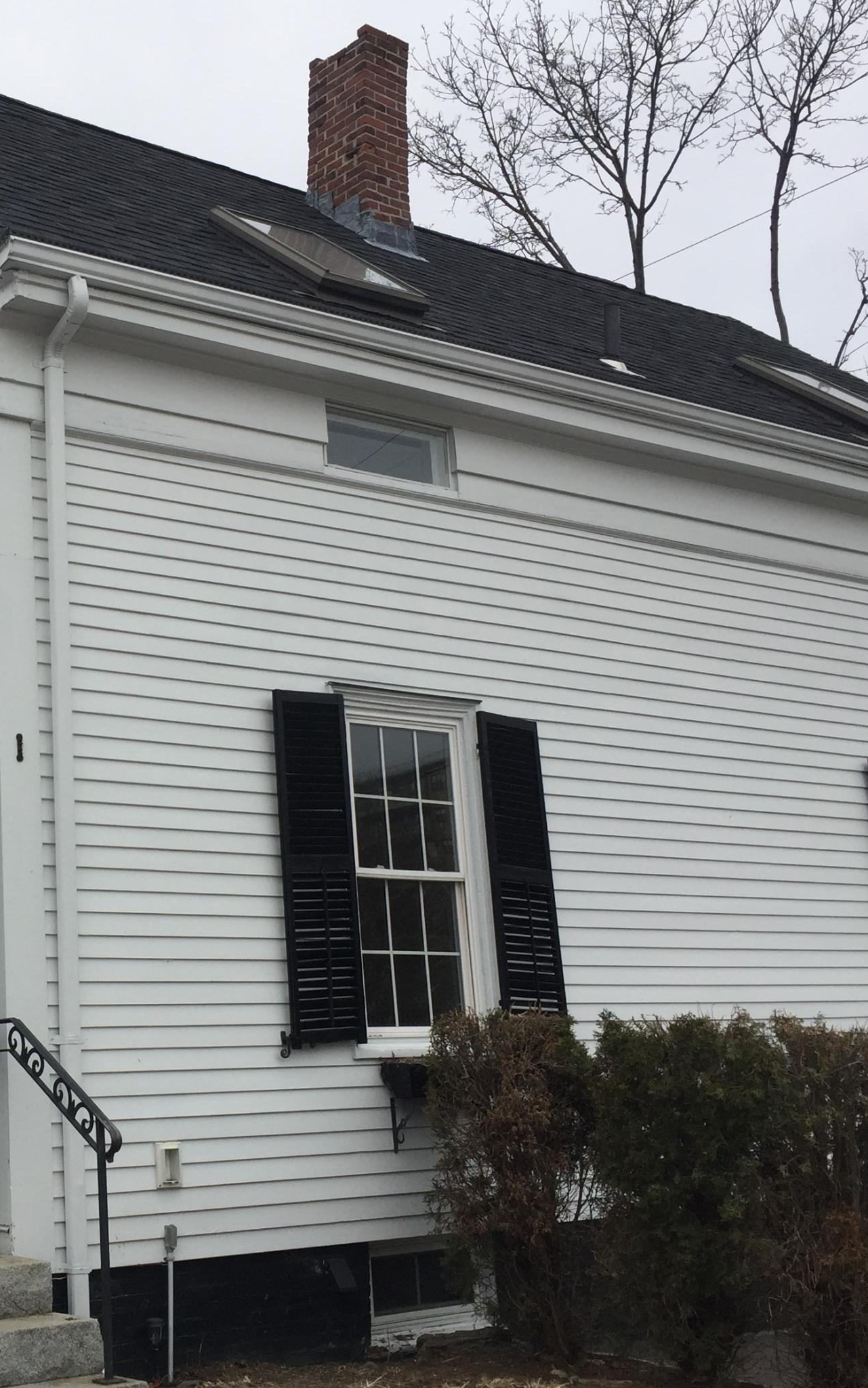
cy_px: 743
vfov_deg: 44.3
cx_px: 70
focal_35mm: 45
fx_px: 1703
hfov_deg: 27.5
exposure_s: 1/608
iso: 32
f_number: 2.2
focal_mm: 4.15
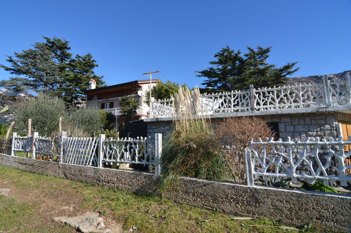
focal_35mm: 16
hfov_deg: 95.1
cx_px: 176
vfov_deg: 71.8
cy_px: 116
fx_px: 161
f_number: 8
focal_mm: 11
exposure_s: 1/250
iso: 125
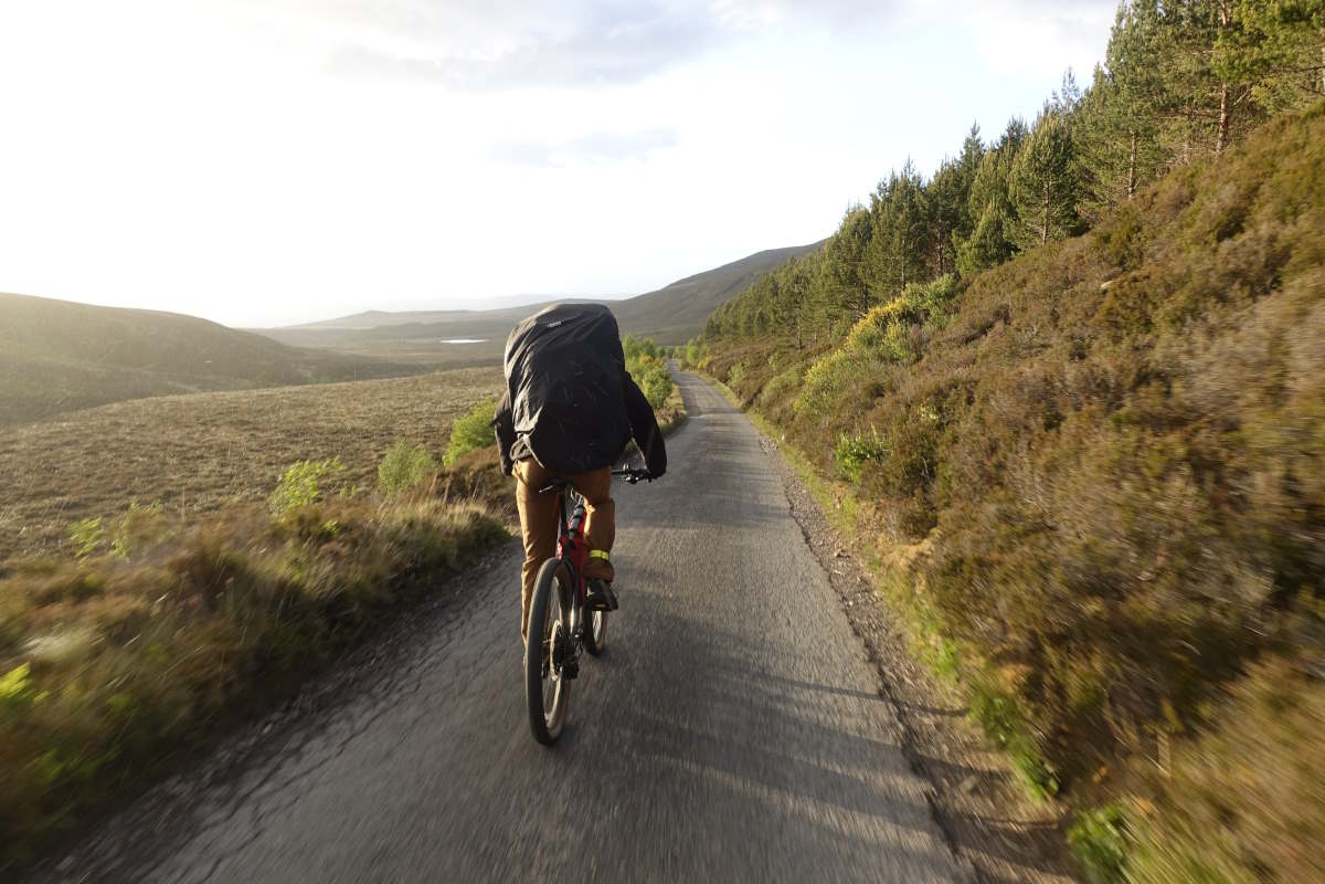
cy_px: 442
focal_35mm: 24
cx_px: 662
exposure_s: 1/100
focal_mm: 8.8
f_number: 4
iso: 125
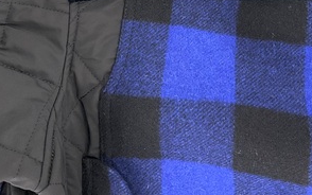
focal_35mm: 67
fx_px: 570
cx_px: 210
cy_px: -111
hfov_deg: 30.4
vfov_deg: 17.2
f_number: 1.8
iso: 32
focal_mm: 3
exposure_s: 1/100
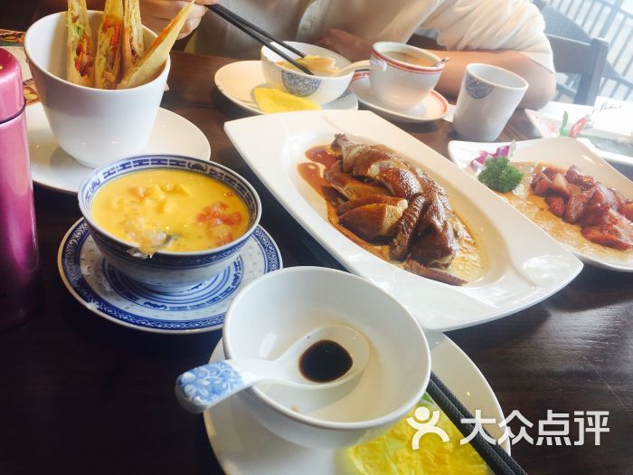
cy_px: 238
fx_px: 530
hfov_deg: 61.7
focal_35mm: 29
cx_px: 316
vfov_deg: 48.2
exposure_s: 1/100
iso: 32
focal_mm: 4.15
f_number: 2.2
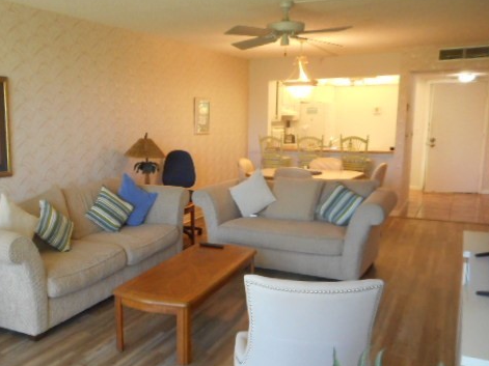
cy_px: 210
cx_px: 181
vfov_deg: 41.7
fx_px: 480
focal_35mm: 34
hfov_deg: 53.3
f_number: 3.7
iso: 500
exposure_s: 1/25
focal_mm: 4.5
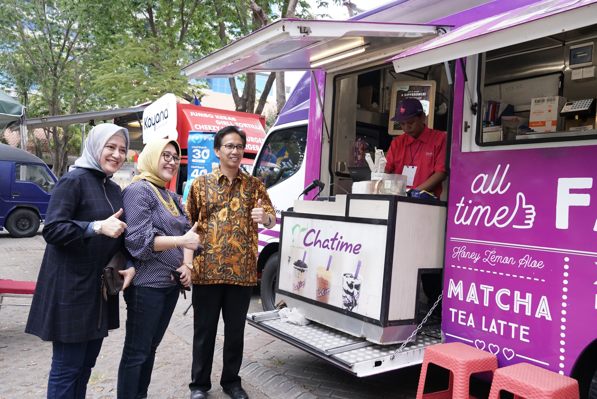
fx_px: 498
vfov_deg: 43.7
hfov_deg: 61.9
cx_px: 298
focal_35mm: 30
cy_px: 200
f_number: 5
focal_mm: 20
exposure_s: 1/200
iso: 1250
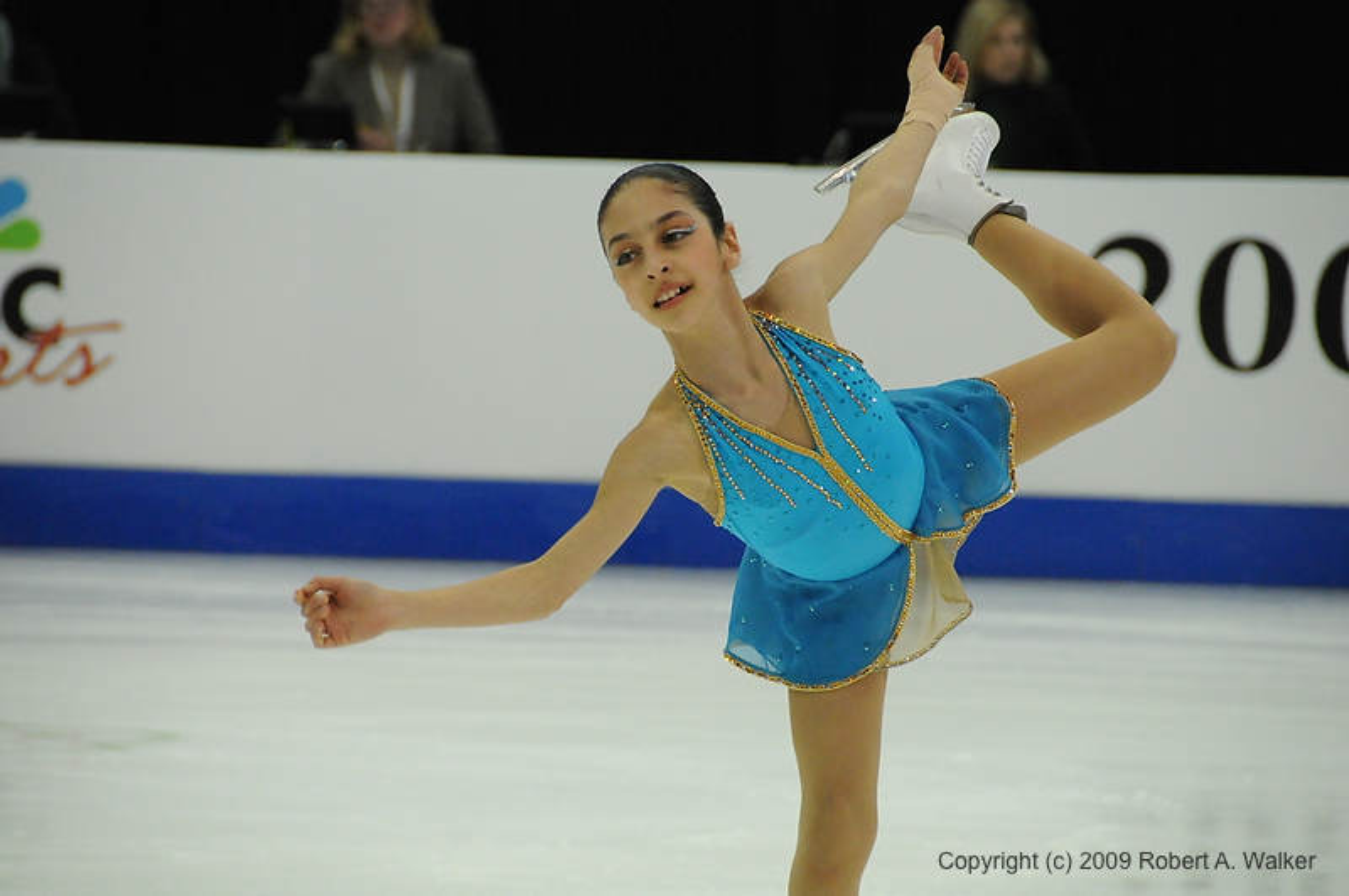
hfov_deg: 6.9
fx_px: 11226
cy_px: 448
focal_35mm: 300
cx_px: 674
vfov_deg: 4.6
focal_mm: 200
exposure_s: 1/1000
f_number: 5.6
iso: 3200
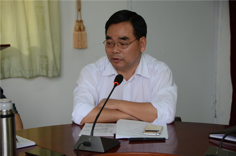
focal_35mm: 98
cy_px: 78
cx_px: 118
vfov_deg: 14.0
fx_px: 638
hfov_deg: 21.0
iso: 800
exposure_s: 1/100
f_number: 5
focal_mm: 65
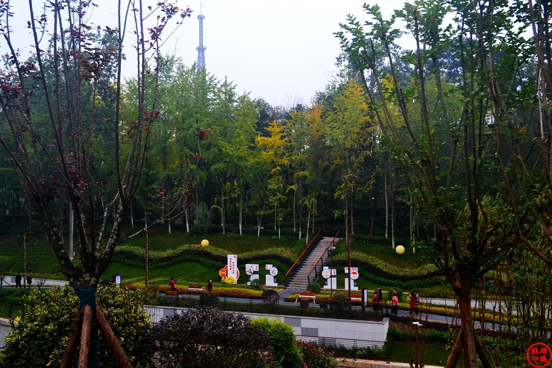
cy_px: 184
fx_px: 552
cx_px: 276
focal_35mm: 36
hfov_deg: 53.1
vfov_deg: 36.9
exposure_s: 1/50
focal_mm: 24
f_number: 8
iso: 400
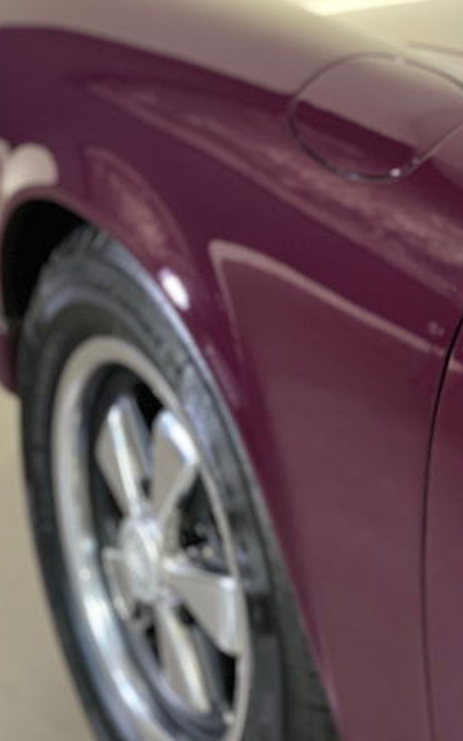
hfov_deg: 13.8
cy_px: 384
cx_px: 428
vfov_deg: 22.1
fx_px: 1899
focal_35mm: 94
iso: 400
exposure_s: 1/18
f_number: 2
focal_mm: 6
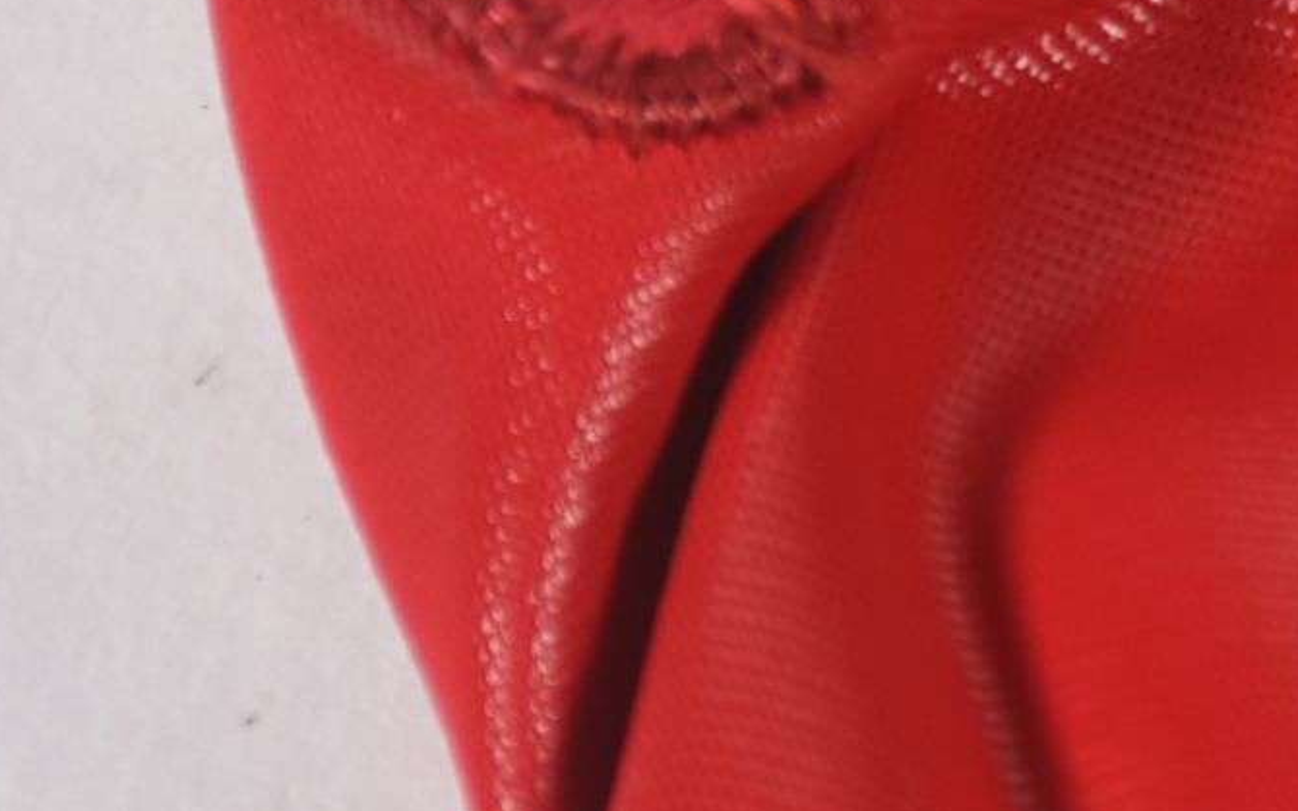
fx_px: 33824
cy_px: -664
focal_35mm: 956
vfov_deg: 1.4
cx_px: 2191
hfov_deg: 2.2
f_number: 9
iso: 200
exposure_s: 1/125
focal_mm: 140
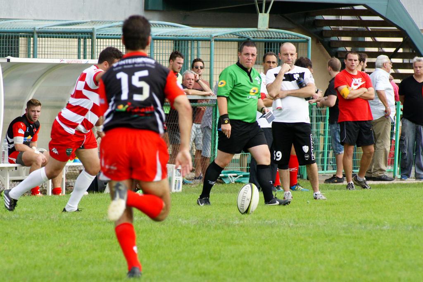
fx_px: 3700
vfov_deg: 4.4
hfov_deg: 6.5
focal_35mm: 315
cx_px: 212
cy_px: 141
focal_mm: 210
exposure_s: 1/640
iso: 800
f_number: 7.1
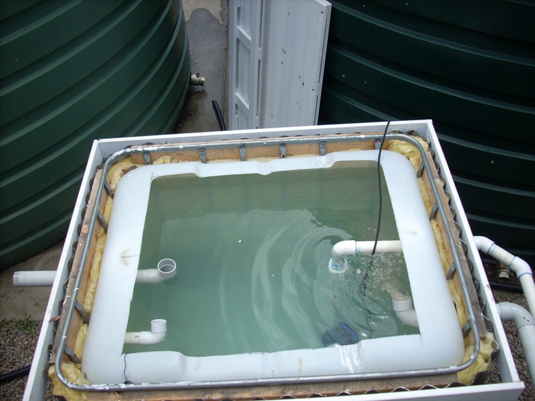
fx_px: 572
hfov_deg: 50.1
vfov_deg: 38.7
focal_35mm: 37
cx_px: 268
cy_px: 200
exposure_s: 1/185
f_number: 5.6
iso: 64
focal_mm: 6.2
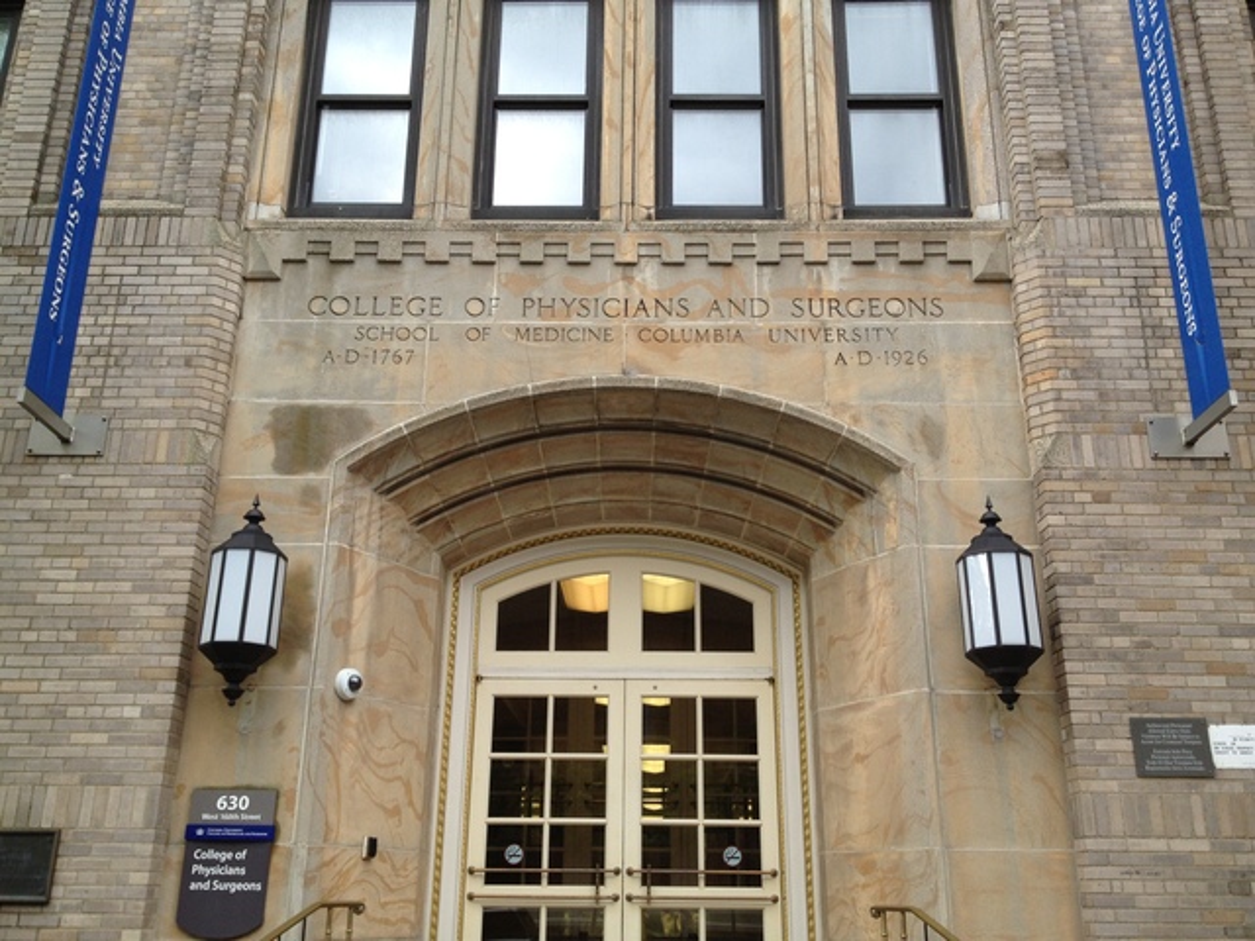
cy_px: 470
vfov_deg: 40.7
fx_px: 1269
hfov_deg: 52.6
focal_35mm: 35
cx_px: 628
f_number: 2.4
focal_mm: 4.28
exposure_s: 1/120
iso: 64
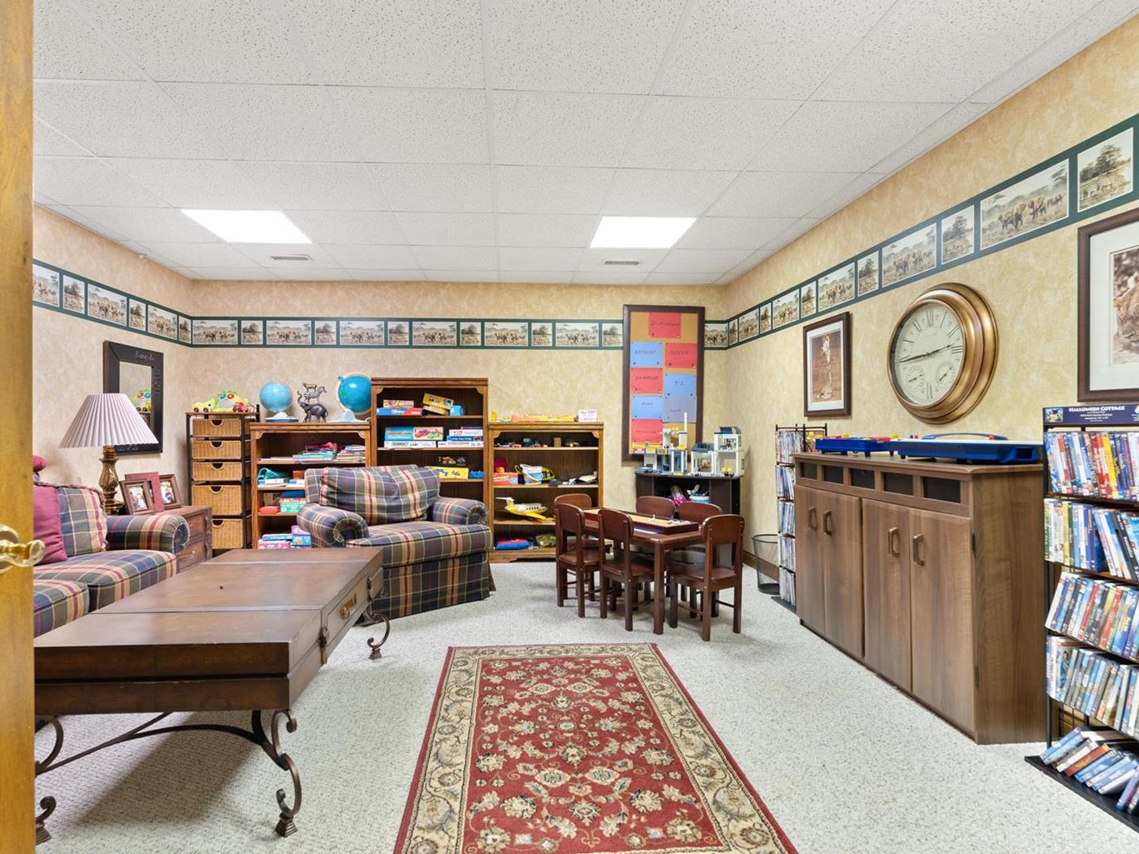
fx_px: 592
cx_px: 532
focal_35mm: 18
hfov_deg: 87.6
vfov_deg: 71.6
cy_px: 427
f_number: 8
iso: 400
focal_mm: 16
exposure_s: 1/1.25
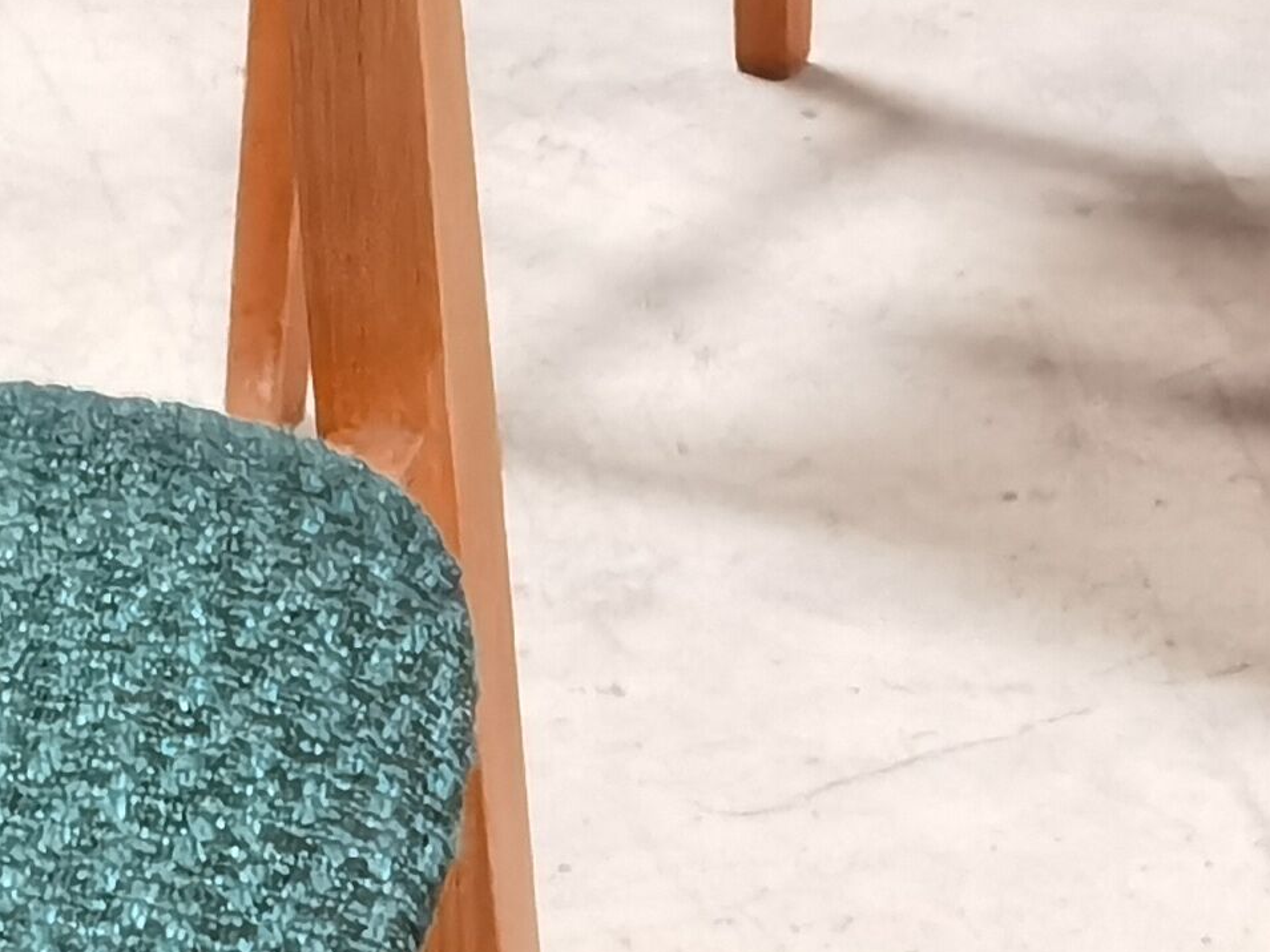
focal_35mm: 236
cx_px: 593
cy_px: -306
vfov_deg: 6.2
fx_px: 8657
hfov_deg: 8.4
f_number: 1.9
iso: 500
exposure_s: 1/25
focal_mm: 6.71
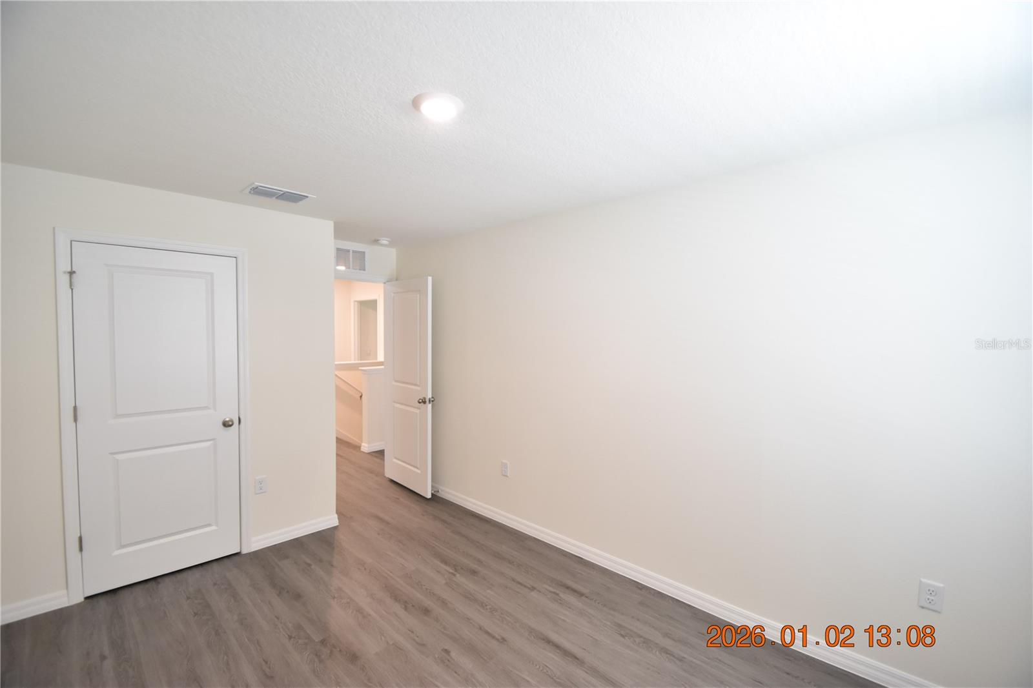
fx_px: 430
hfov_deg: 100.4
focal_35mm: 15
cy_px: 344
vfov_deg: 77.3
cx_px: 516
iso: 800
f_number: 3.5
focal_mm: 10
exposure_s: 1/45
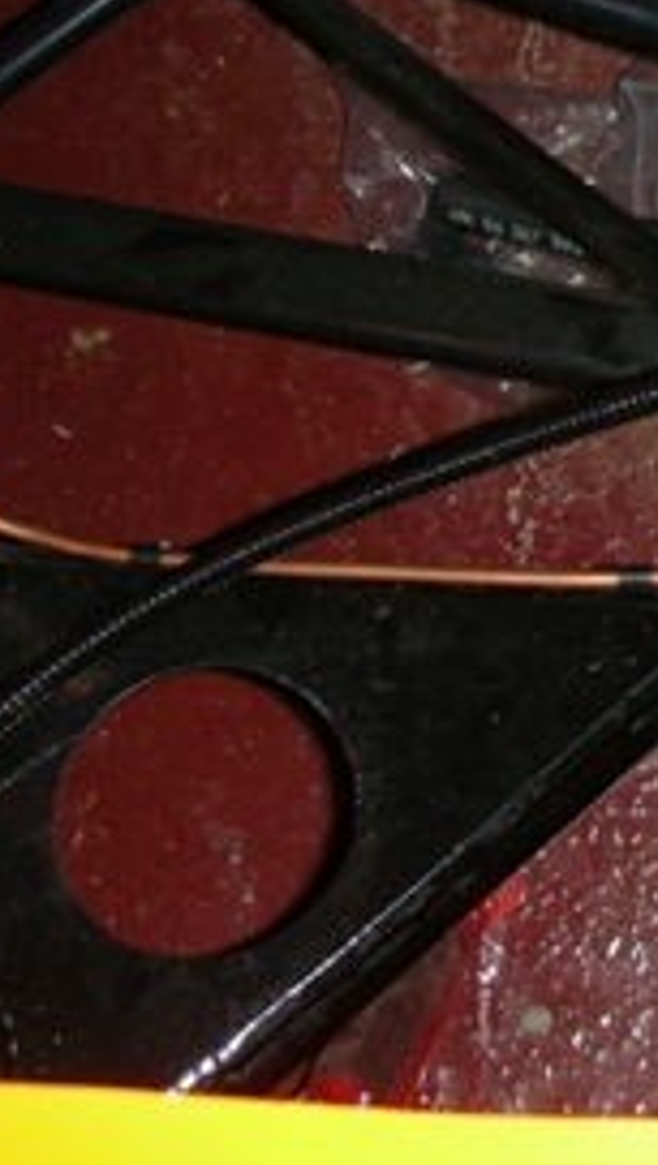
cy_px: 254
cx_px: 912
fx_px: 2784
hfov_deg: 12.9
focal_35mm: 90
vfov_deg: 23.3
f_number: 3
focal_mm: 5.8
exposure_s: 1/60.1
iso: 50
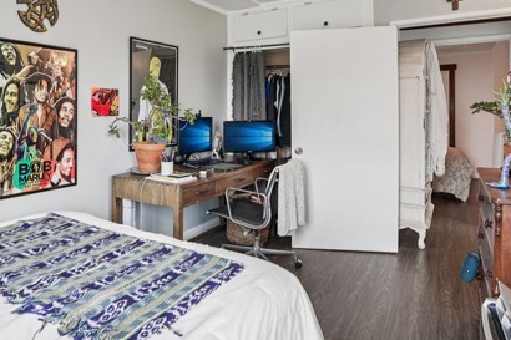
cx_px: 183
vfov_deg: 50.6
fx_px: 355
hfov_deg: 70.1
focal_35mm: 25
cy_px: 122
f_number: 8
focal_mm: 16
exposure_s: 1/10
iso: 400
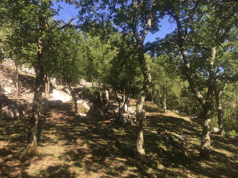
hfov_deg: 61.7
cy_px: 89
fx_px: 199
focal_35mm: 29
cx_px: 119
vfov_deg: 48.2
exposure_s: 1/581
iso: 32
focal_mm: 4.15
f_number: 2.2
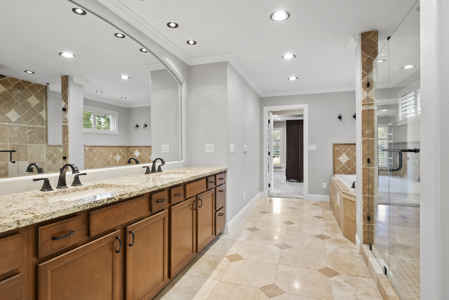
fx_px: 237
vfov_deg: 64.6
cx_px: 224
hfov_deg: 86.9
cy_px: 150
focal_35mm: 19
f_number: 8
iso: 640
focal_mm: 19
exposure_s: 1/4
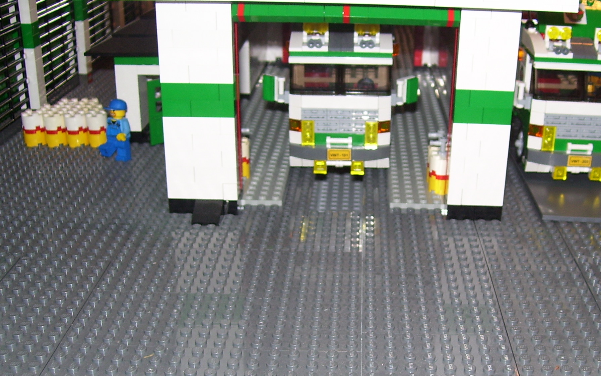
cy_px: 252
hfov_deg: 40.9
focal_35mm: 49
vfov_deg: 26.2
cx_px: 359
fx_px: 803
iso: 80
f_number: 2.7
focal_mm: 6
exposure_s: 1/60
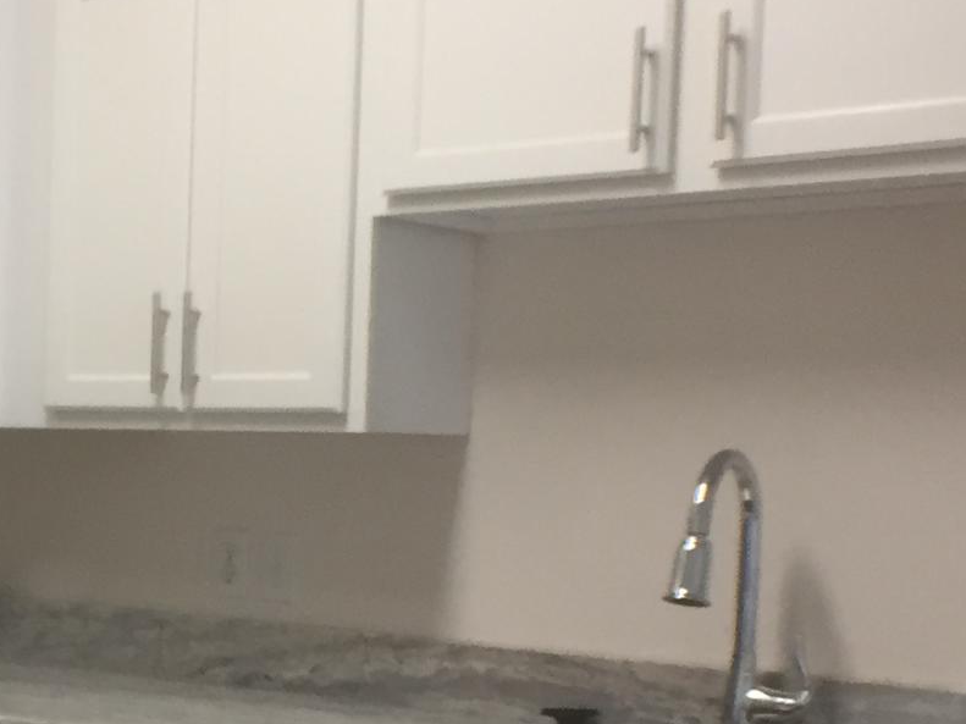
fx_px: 3069
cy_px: 585
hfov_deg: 17.1
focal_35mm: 110
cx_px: -170
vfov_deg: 13.4
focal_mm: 4.15
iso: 32
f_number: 2.2
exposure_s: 1/40
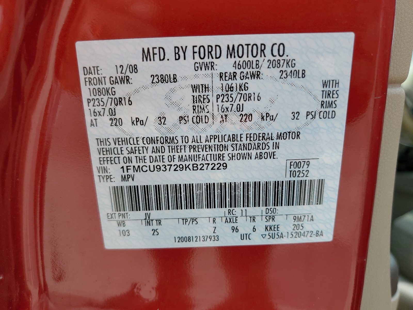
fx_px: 310
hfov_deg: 67.3
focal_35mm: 26
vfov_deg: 53.1
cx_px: 206
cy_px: 155
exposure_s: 1/909
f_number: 1.5
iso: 50
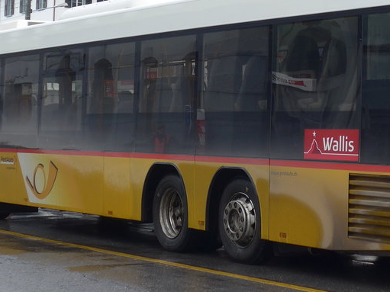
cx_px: 277
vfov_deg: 13.6
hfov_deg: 18.1
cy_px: 45
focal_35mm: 108
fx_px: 1216
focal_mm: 9.5
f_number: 3
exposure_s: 1/500
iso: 80
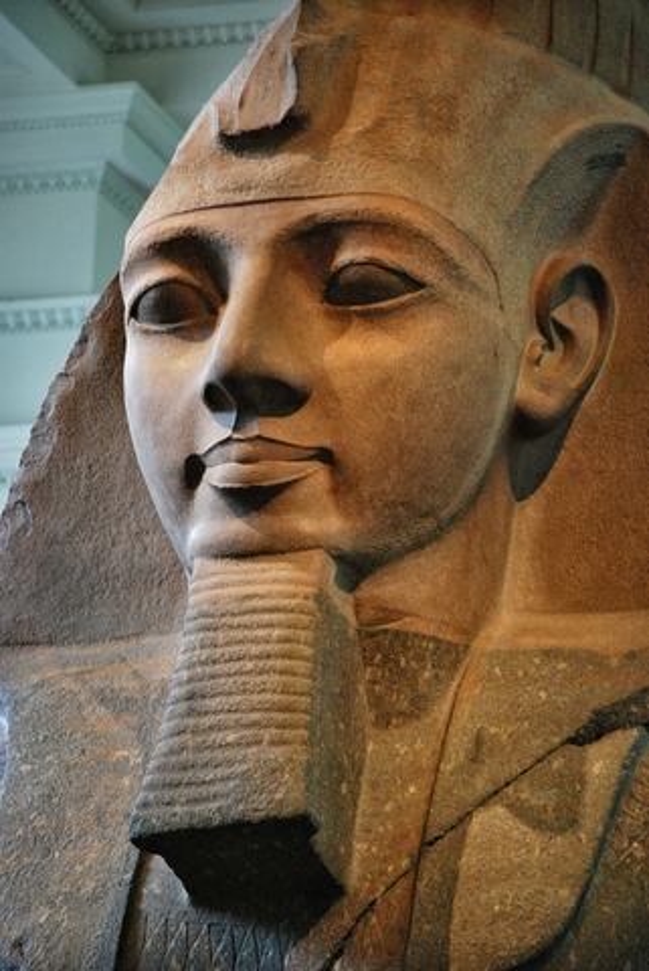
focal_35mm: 150
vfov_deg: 13.7
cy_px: 486
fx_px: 4047
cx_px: 324
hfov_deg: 9.2
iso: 800
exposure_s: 1/25
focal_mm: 100
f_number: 5.6
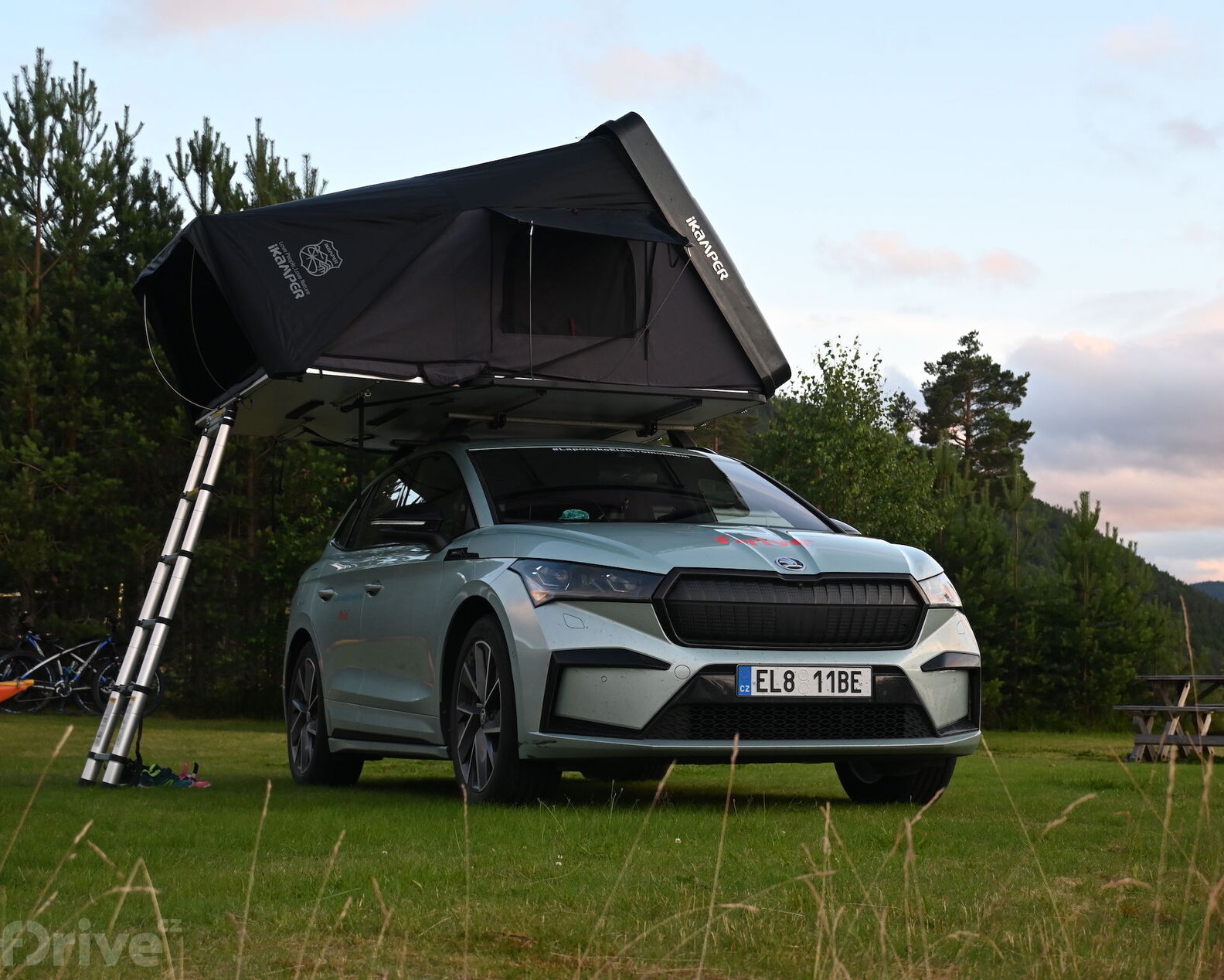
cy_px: 492
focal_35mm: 58
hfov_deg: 32.4
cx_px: 724
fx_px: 2102
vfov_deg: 26.2
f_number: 5
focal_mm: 34
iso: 400
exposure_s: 1/160
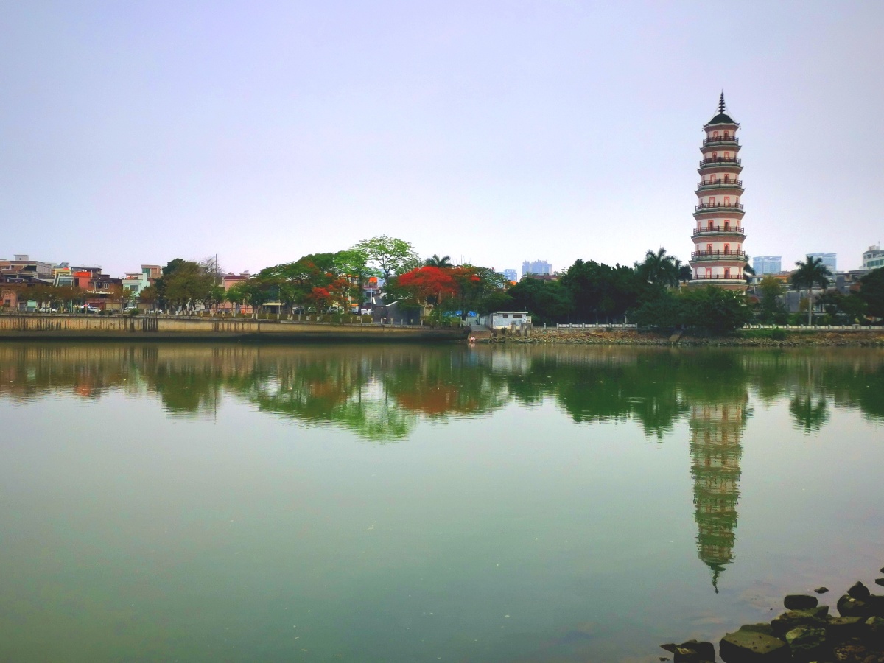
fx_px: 868
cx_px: 442
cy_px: 332
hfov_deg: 54.0
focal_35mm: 34
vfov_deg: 41.8
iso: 50
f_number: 1.8
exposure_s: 1/7299
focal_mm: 4.75
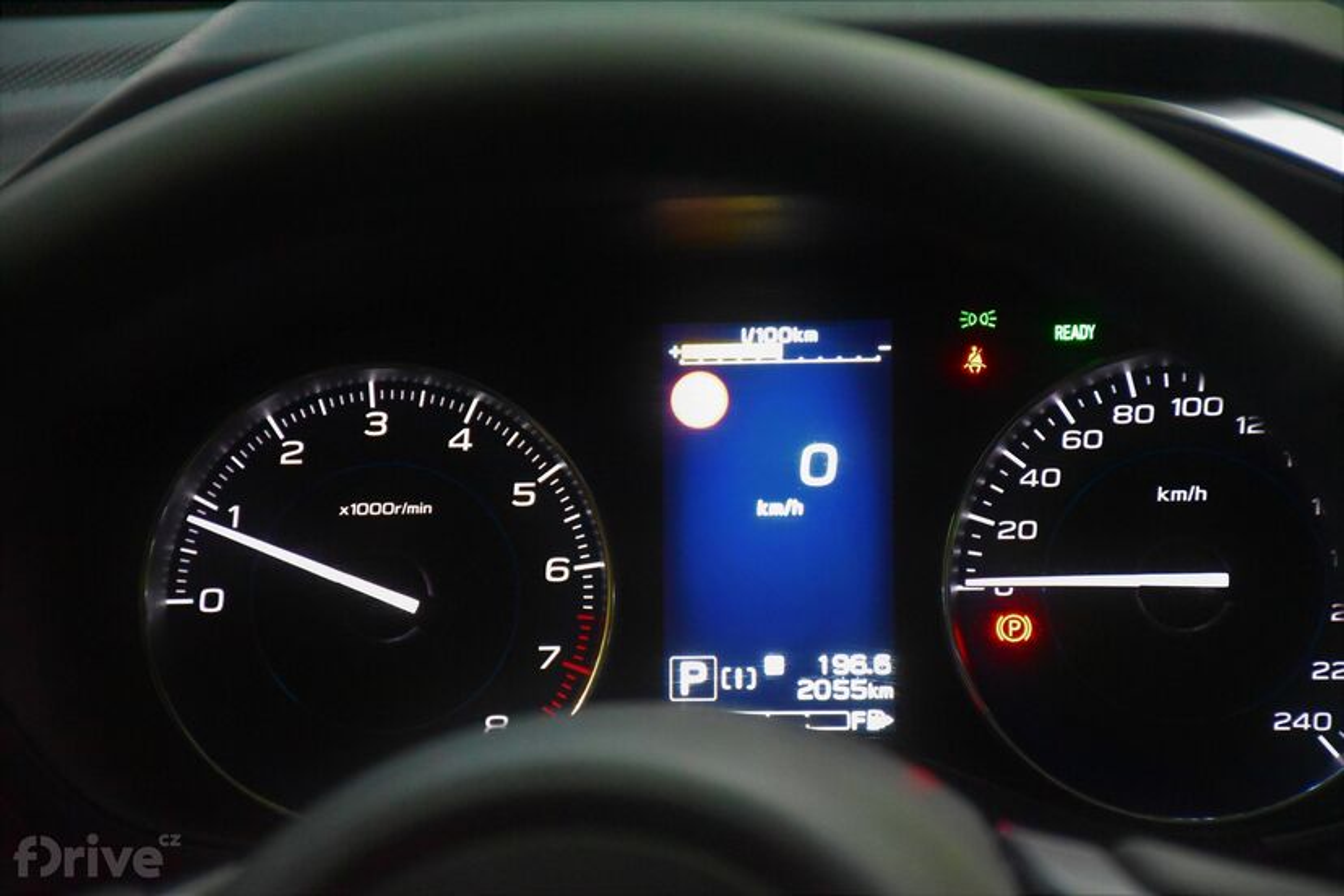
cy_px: 448
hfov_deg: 12.2
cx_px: 672
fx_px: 6272
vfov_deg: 8.2
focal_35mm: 168
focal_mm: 112
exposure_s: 1/60
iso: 11400
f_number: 5.6
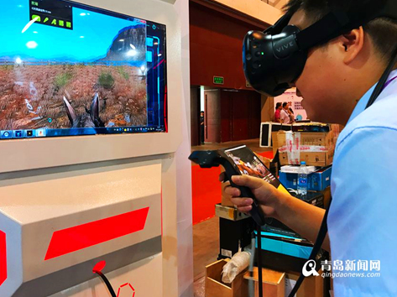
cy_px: 136
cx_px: 180
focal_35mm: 32
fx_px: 367
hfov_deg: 56.8
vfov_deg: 44.1
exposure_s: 1/25
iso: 40
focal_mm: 3.99
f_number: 1.8
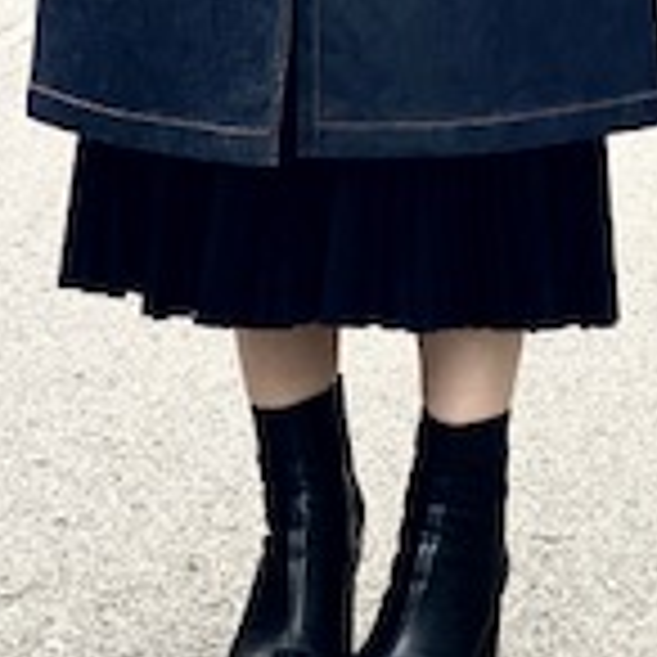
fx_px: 4316
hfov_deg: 8.7
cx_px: 468
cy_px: -162
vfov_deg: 8.6
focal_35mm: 201
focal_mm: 6
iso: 20
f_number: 2
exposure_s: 1/234
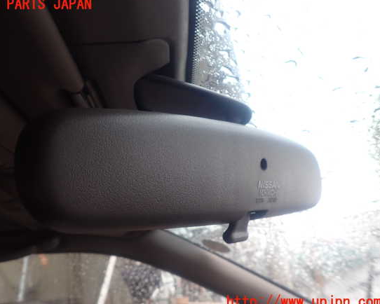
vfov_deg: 53.2
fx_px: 304
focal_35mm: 27
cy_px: 153
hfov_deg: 64.0
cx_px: 175
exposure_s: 1/60
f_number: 2.8
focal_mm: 4.5
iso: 100
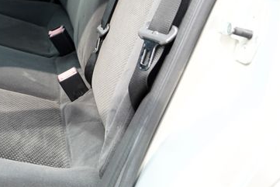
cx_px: -46
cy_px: -36
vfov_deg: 19.0
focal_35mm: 68
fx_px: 529
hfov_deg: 26.7
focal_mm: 24
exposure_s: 1/60
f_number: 4
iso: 100
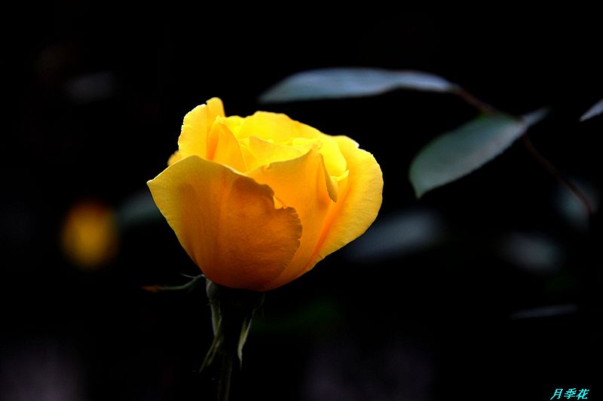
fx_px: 5024
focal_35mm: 300
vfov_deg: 4.6
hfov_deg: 6.9
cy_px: 200
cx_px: 302
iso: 800
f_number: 5.6
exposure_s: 1/200
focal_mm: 300
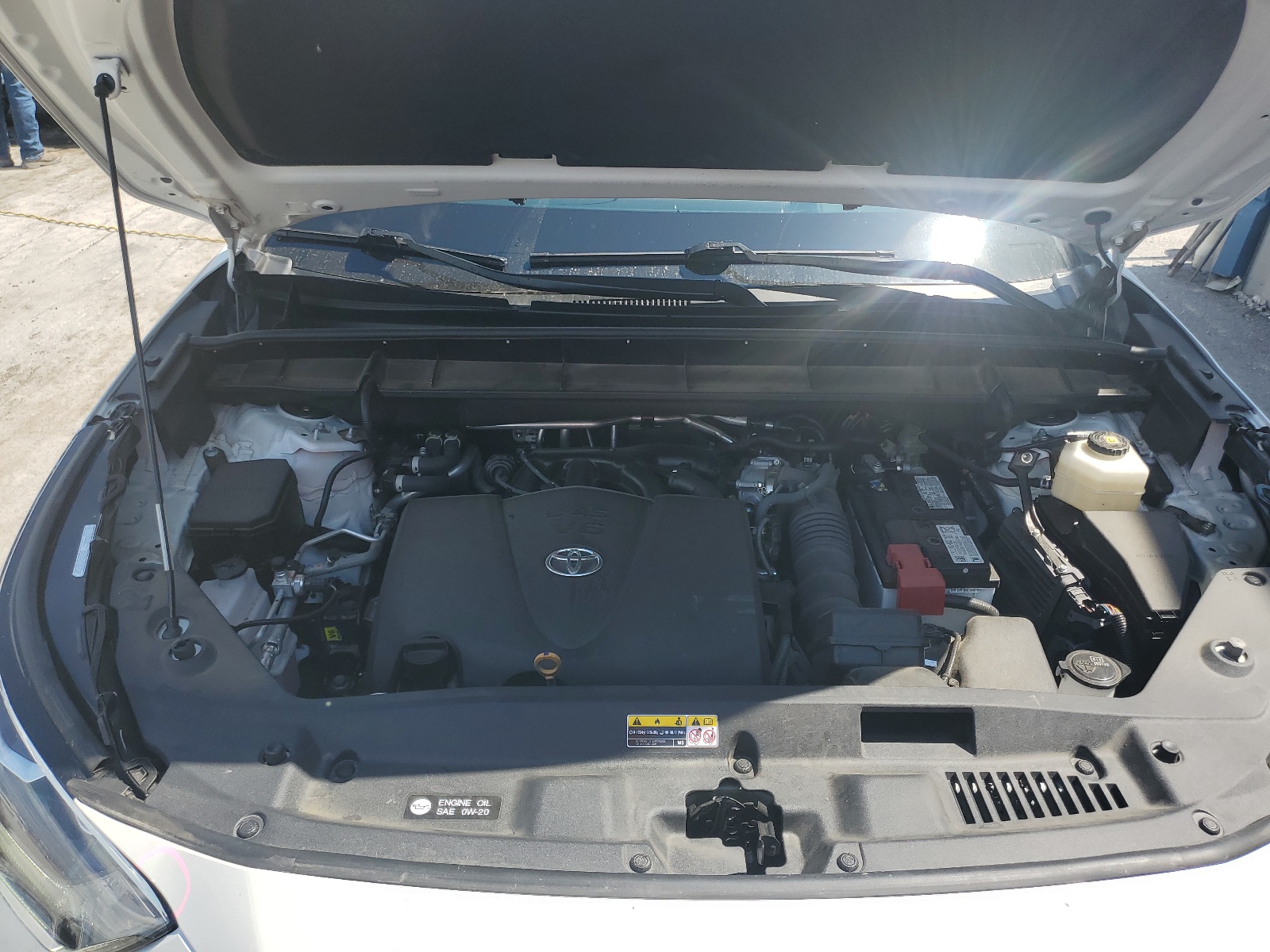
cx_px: 635
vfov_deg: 53.1
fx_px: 954
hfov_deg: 67.3
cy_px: 476
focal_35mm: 26
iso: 50
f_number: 1.5
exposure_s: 1/1667
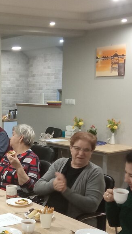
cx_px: -7
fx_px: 379
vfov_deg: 33.8
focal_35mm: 61
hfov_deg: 19.1
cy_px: 170
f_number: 2.2
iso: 516
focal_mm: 3.79
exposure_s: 1/25
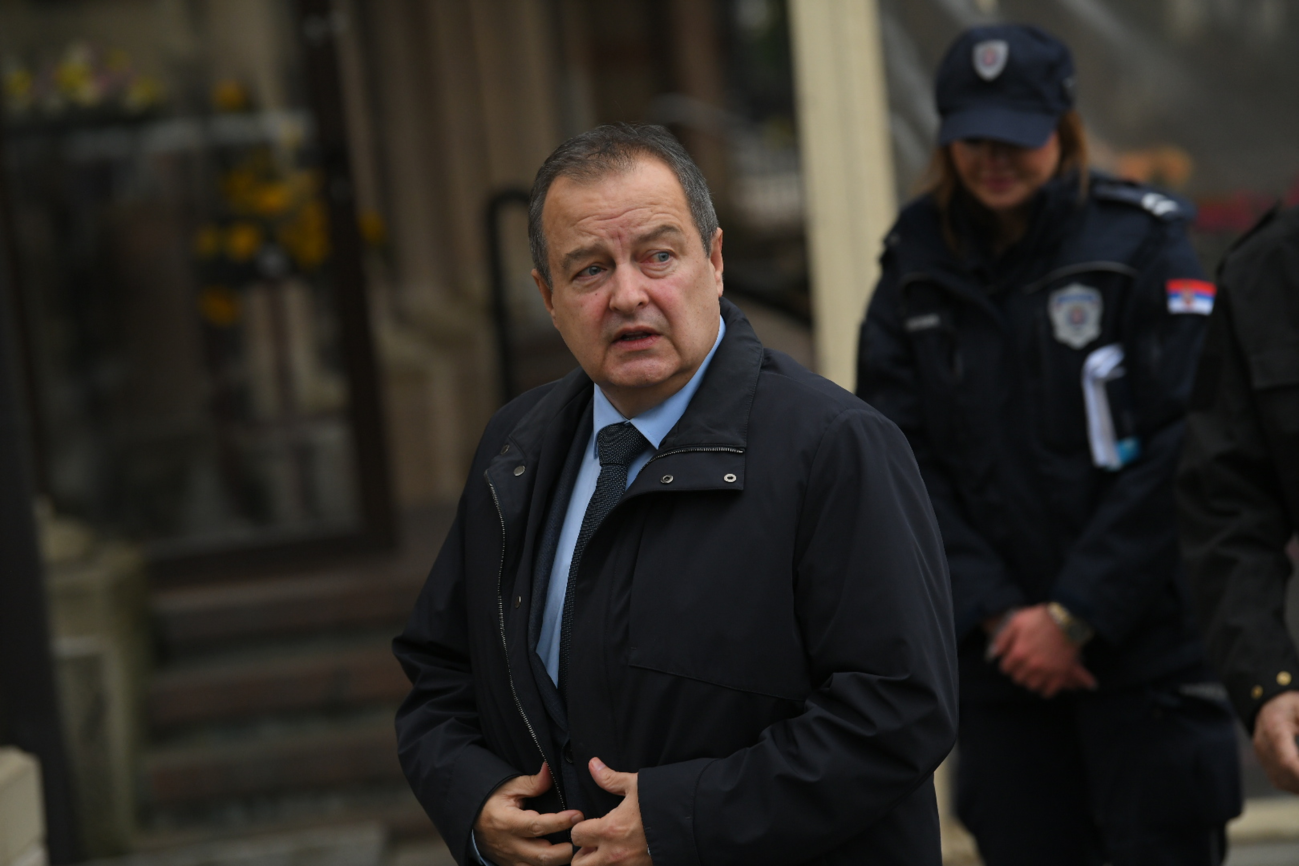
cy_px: 433
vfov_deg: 9.5
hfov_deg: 14.2
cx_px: 650
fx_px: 5232
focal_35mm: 145
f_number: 4
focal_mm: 145
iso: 1000
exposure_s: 1/320
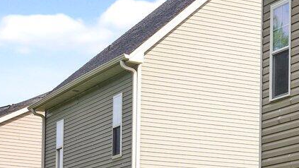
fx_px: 1047
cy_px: 54
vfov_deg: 9.2
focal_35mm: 132
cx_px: 651
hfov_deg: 13.3
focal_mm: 26
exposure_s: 1/250
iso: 125
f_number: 8
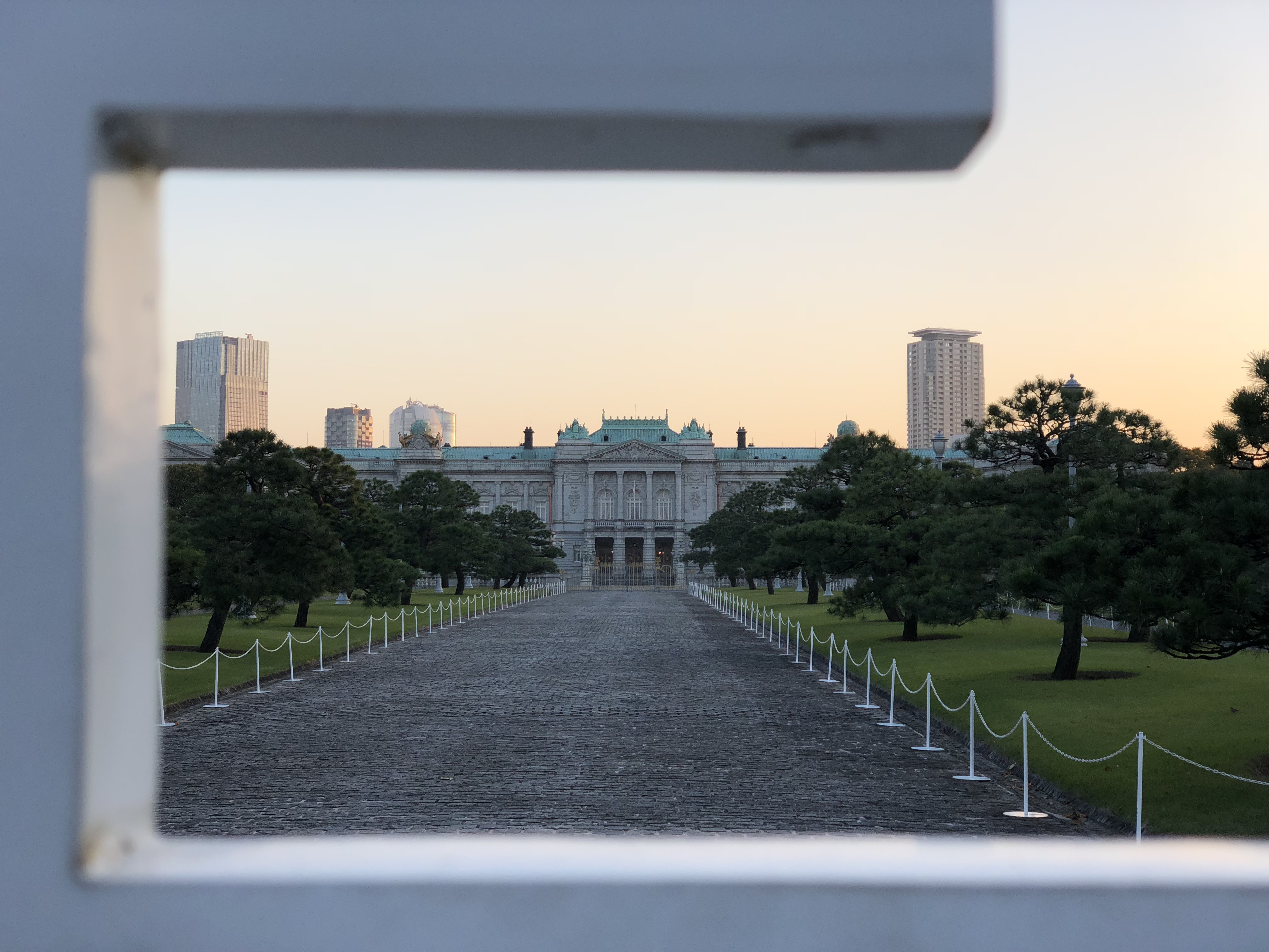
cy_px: 476
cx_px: 634
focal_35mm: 52
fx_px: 1906
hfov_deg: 36.8
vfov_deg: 28.0
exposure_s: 1/233
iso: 16
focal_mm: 6
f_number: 2.4
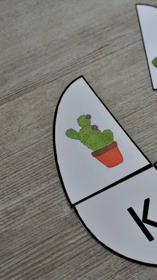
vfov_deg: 25.7
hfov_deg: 14.3
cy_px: 140
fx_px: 613
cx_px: 161
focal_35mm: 83
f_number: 4.5
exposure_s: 1/80
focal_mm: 35
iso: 400
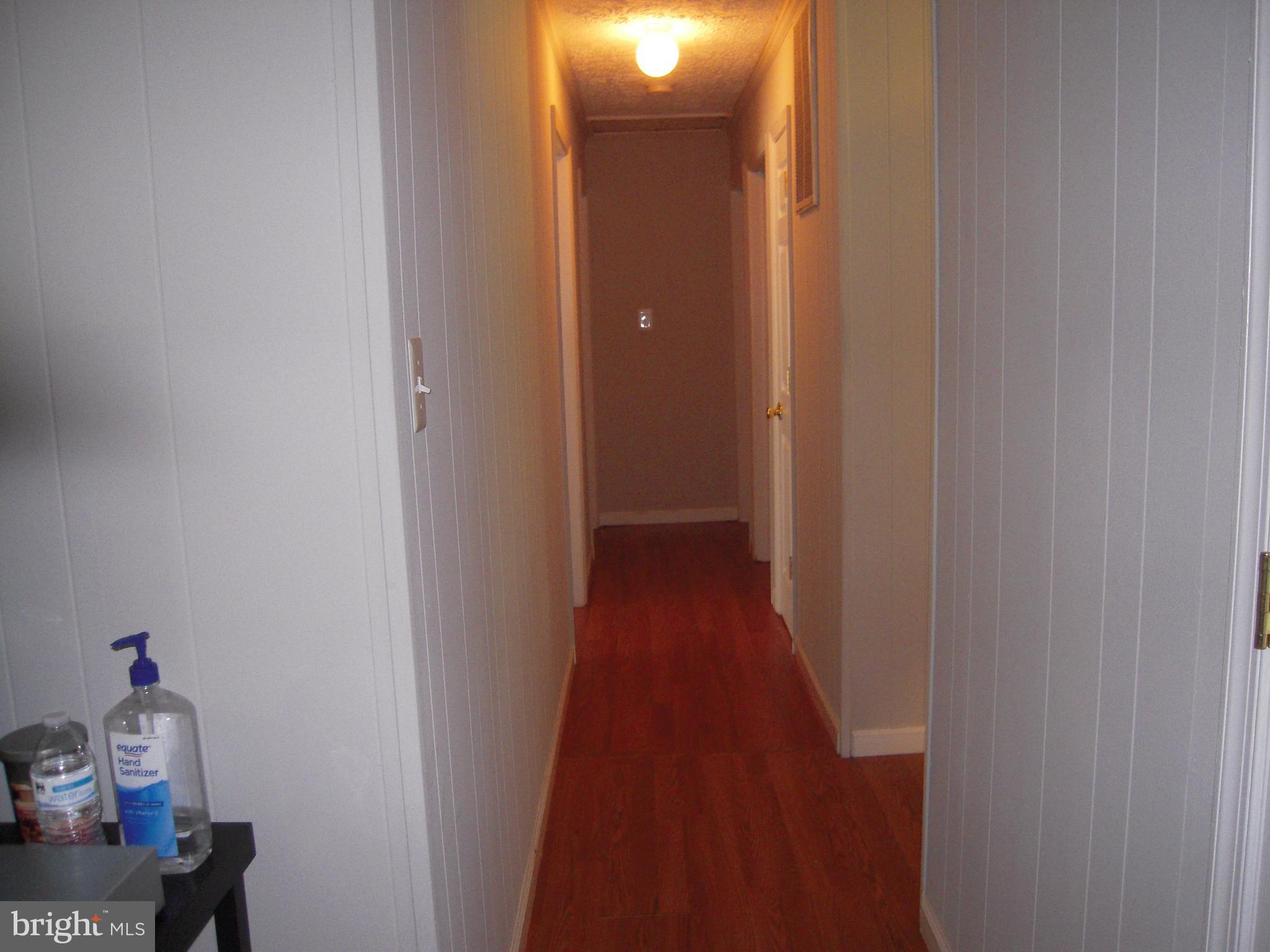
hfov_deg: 63.4
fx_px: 1027
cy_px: 476
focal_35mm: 28
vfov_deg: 49.7
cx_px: 635
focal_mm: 5
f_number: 2.7
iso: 400
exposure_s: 1/25
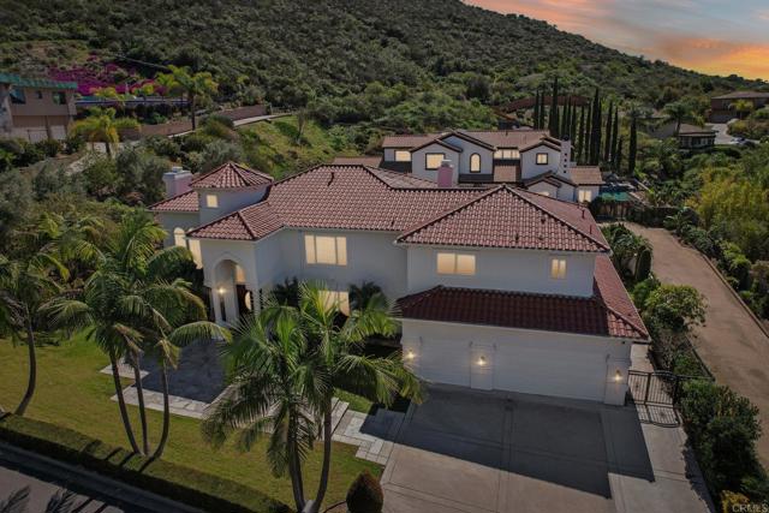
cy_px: 256
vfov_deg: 57.3
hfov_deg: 78.6
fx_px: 470
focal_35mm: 22
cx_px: 384
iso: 100
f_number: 2.8
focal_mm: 8.4
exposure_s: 1/1250
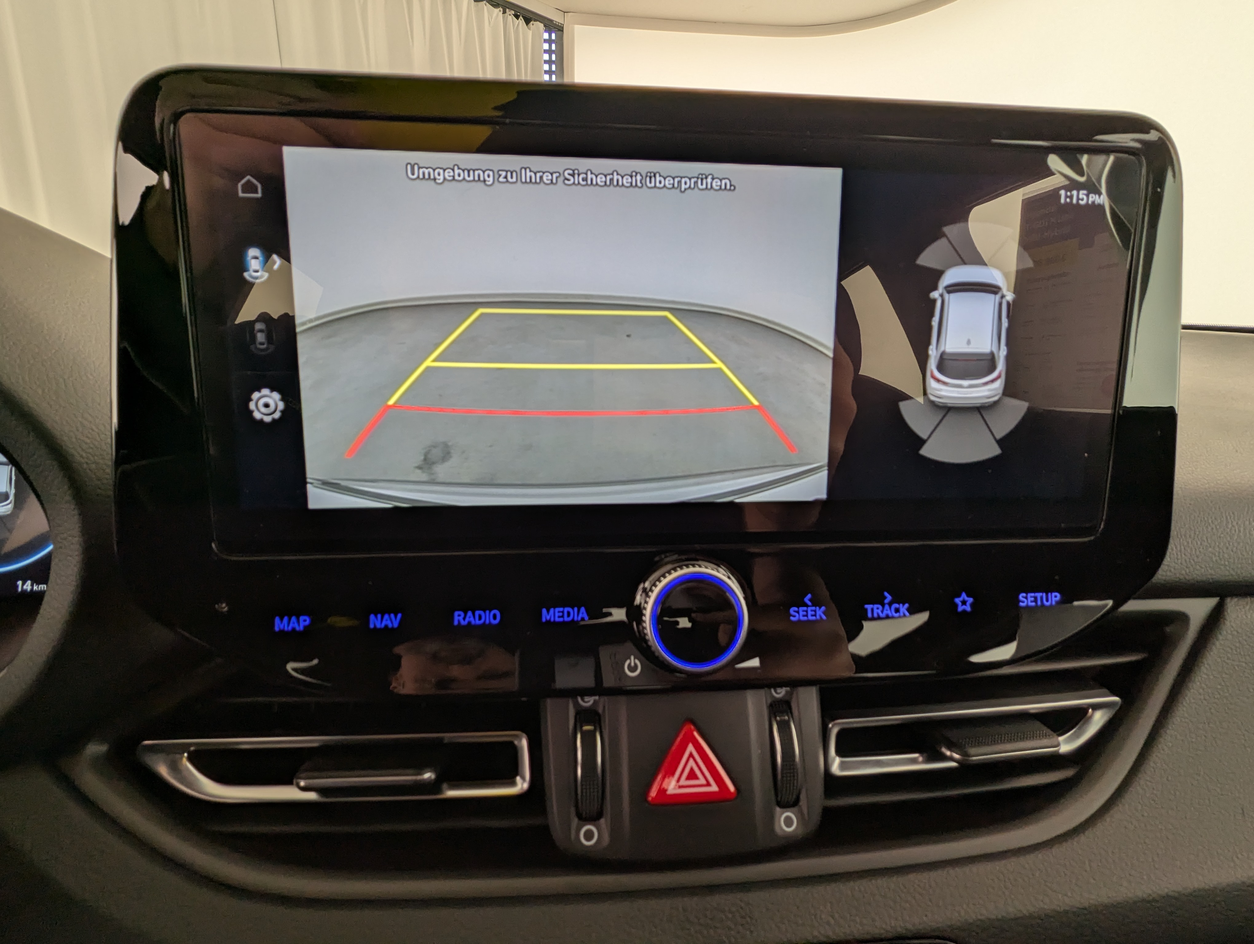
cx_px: 627
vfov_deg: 78.2
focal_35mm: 16
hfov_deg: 94.4
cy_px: 472
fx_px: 580
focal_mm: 2.35
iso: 66
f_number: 2.2
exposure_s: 1/100
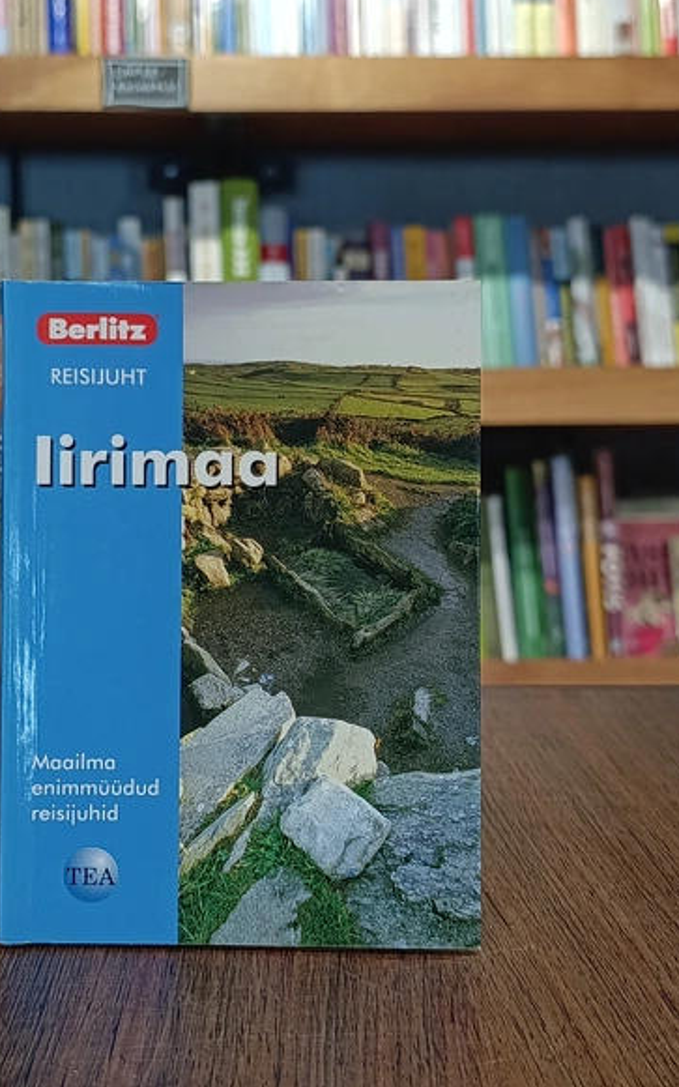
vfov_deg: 39.5
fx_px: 1510
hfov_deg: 25.3
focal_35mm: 51
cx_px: 257
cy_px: 472
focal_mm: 6.11
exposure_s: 1/100
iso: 414
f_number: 1.65
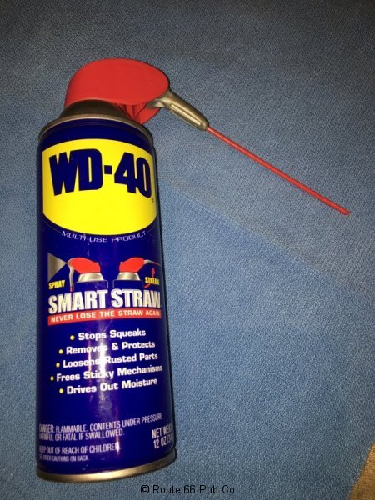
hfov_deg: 48.2
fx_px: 419
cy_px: 250
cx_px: 188
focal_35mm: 29
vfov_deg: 61.7
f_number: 2.2
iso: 25
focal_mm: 4.15
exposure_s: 1/43
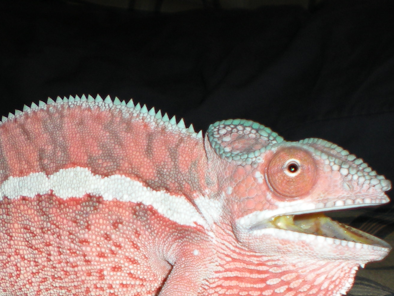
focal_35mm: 94
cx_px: 121
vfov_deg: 15.7
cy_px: 219
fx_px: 1070
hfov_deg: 20.8
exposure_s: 1/60
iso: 64
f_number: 3.1
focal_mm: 6.3
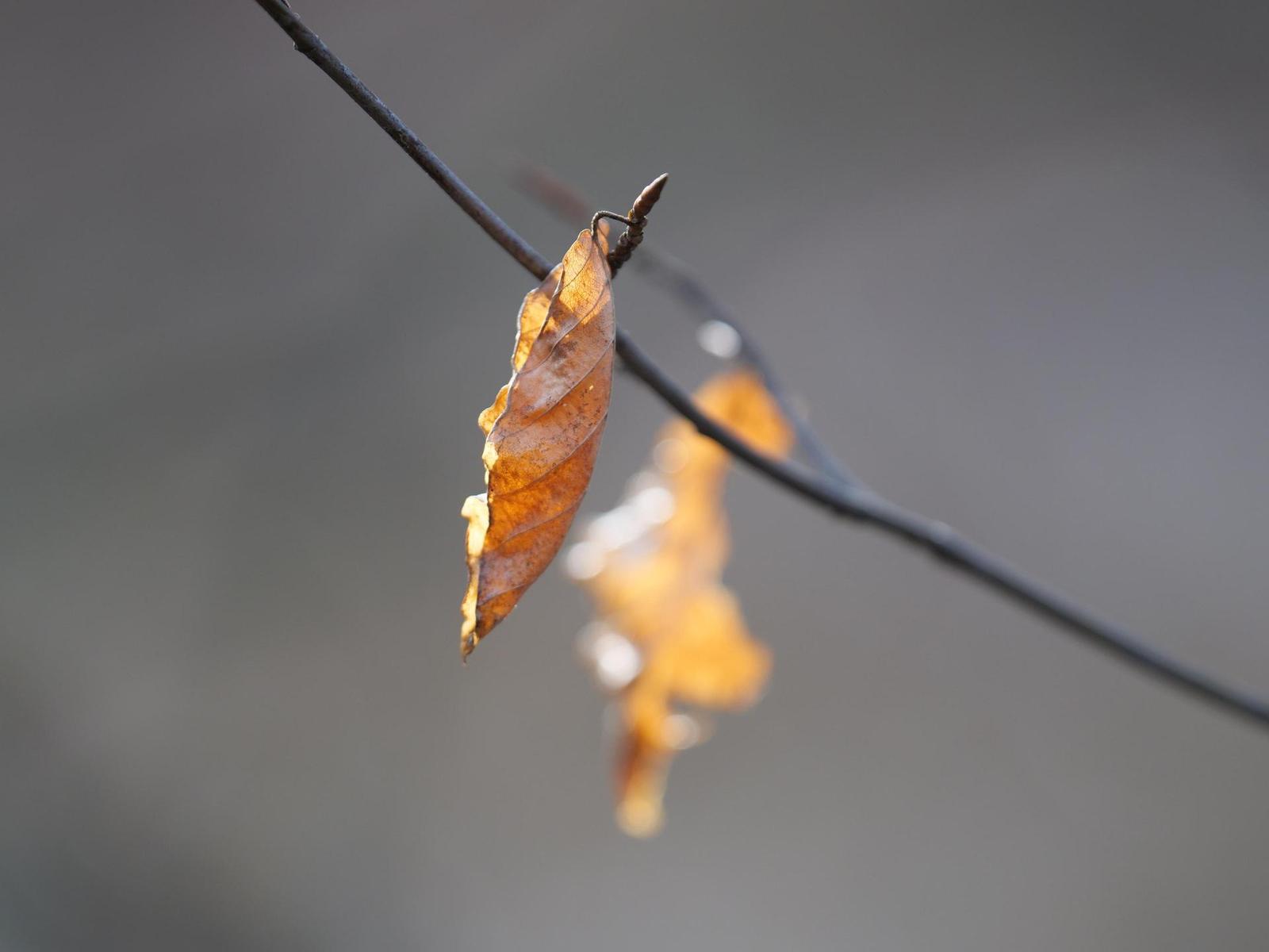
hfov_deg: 5.0
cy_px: 476
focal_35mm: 400
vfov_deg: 3.7
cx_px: 634
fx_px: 14664
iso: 250
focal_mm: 200
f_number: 2.8
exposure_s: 1/500
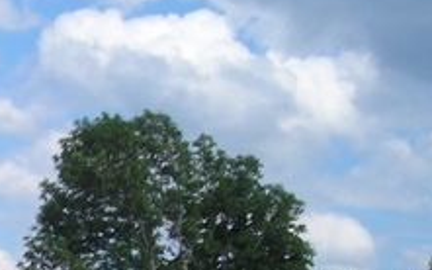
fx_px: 1718
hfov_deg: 13.4
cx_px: -250
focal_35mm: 146
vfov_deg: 8.7
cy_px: 464
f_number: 6.4
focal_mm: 6.3
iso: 50
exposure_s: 1/205
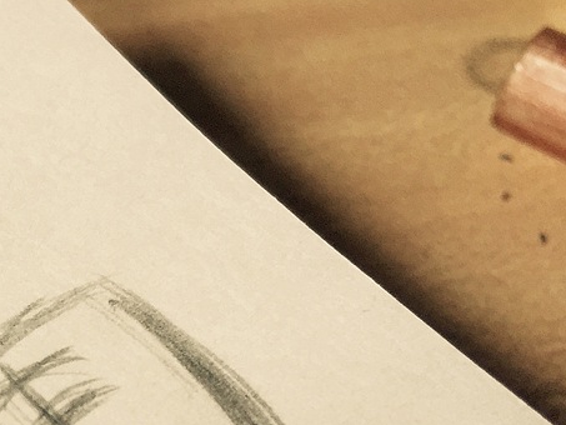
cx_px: -152
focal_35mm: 82
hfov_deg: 21.7
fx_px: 1341
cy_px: 530
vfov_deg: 17.1
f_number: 2.2
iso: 32
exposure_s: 1/120
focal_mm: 4.15
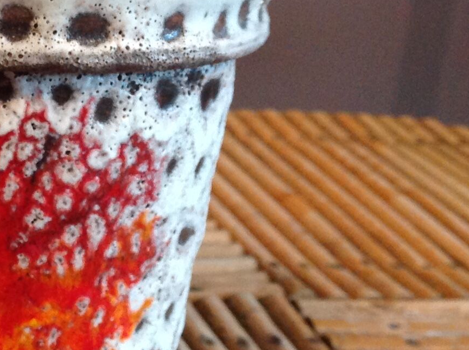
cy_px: 156
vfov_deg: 14.1
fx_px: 1420
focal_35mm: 105
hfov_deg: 18.0
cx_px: -72
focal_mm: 4.28
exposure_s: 1/15
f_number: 2.4
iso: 200
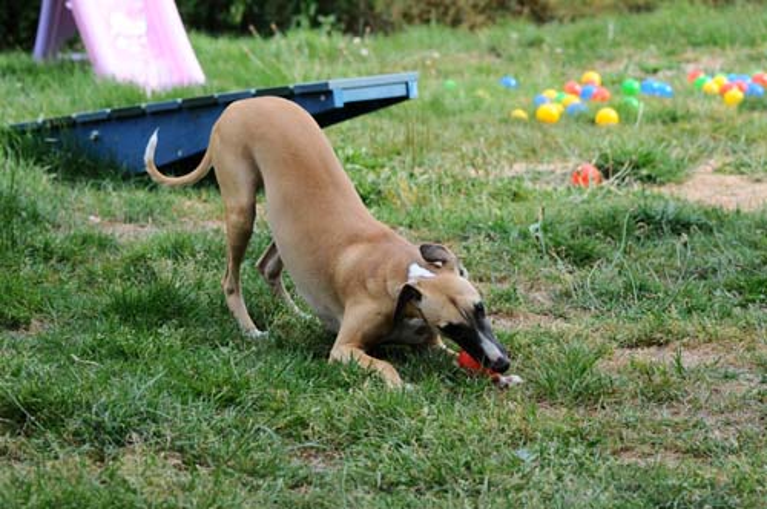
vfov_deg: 13.0
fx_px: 2234
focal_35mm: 105
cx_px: 384
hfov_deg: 19.5
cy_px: 254
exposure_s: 1/350
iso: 200
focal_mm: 70
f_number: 5.6
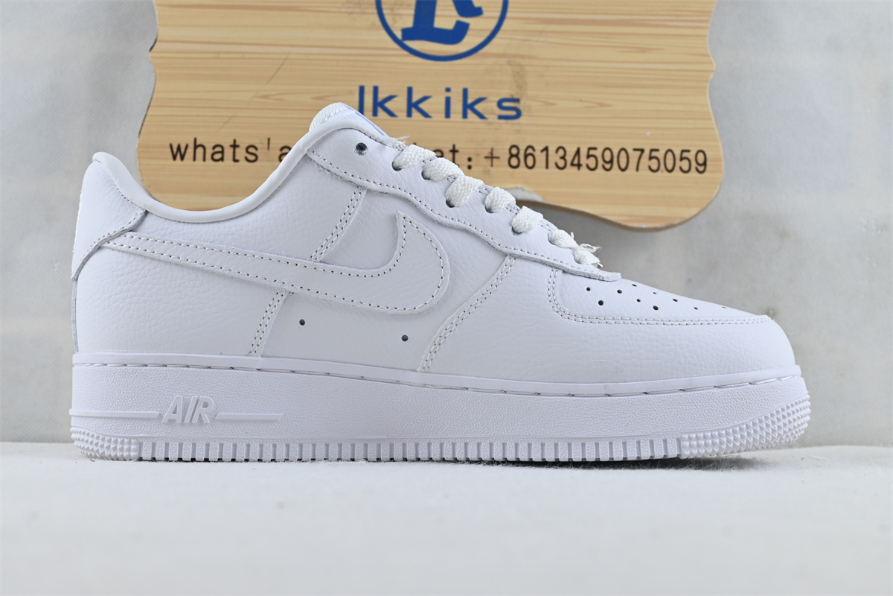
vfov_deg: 27.3
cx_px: 446
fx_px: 1228
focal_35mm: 50
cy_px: 298
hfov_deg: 40.0
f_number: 5
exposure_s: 1/50
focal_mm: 33
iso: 100
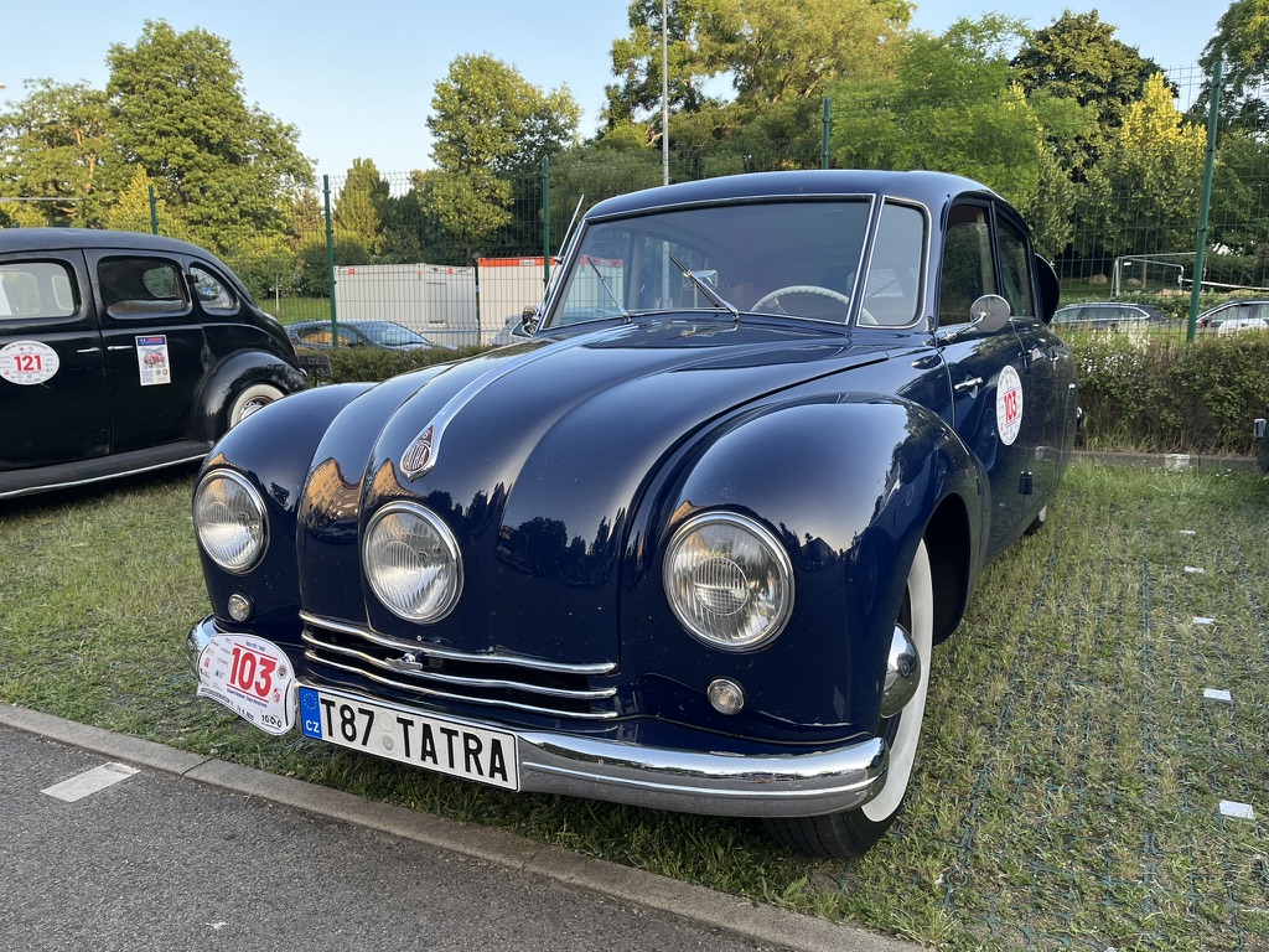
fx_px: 953
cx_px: 634
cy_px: 476
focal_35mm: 26
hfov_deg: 67.3
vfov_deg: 53.1
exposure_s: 1/189
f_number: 1.6
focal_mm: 5.1
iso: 40
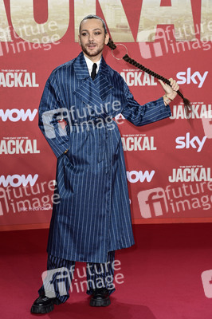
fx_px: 752
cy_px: 160
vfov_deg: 23.9
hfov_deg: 16.0
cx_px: 106
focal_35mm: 85
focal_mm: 85
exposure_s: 1/250
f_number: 5
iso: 640
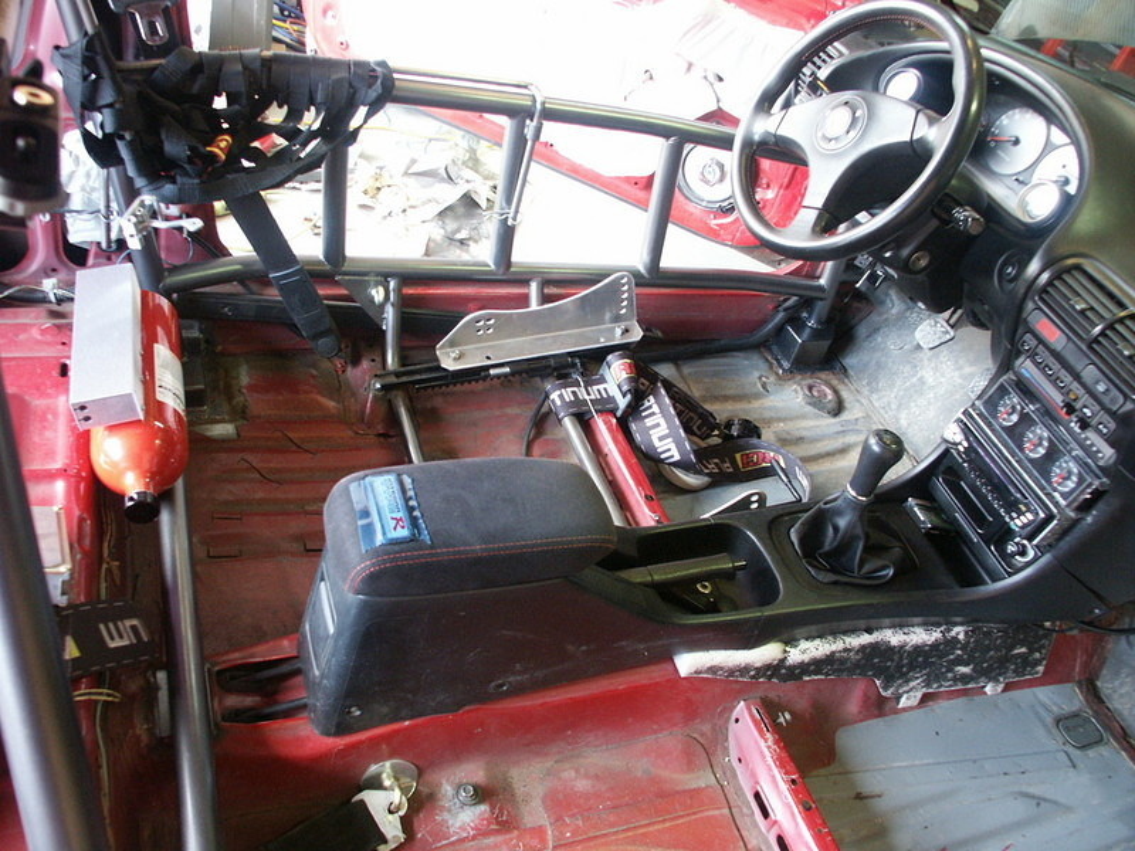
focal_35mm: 29
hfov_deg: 61.7
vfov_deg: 48.2
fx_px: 951
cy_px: 426
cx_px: 568
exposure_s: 1/15
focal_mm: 7.65
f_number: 2.8
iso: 200
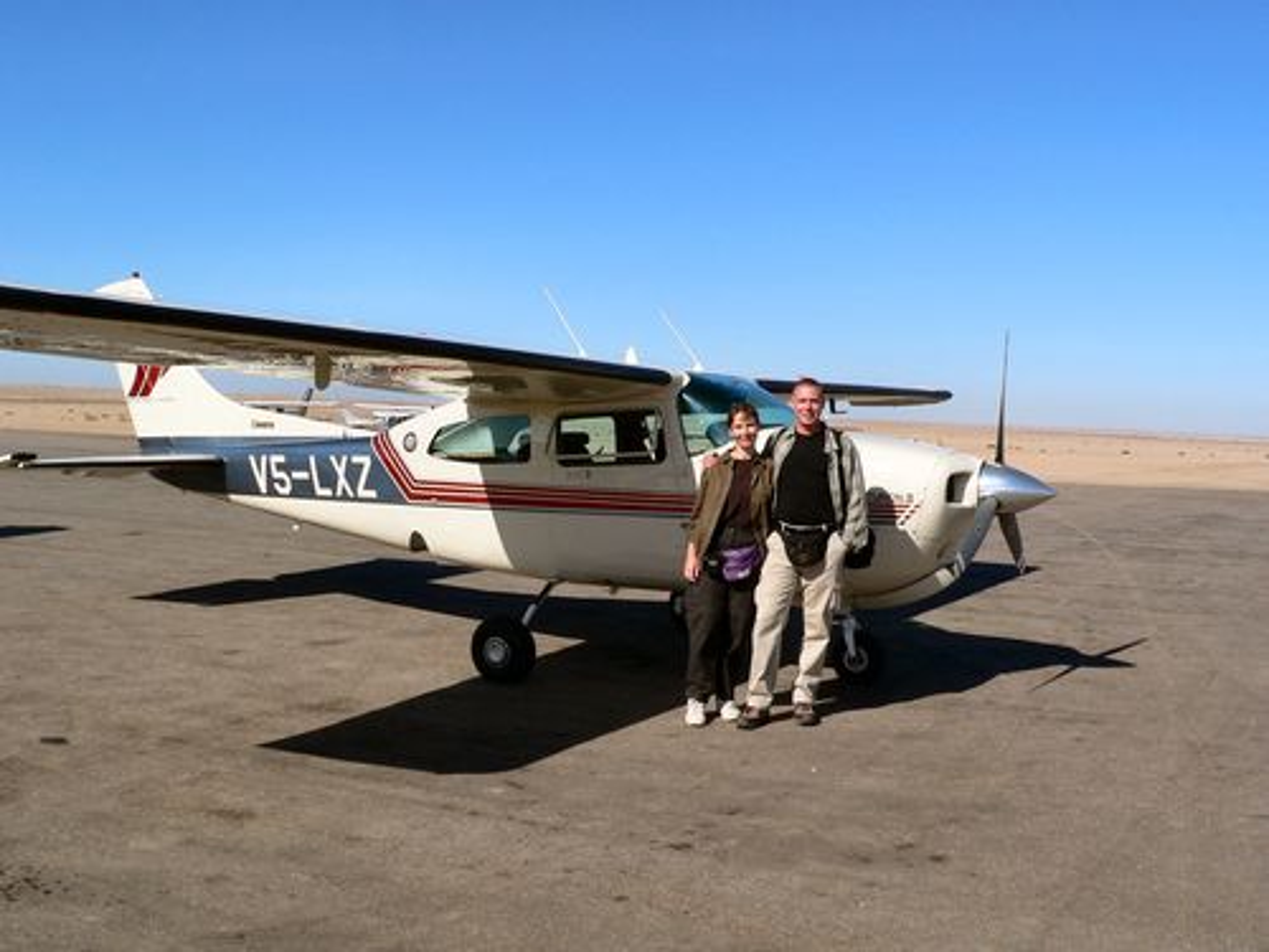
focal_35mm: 36
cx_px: 634
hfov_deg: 51.4
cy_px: 476
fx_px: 1320
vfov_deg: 39.7
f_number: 5.6
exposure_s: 1/640
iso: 80
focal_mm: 6
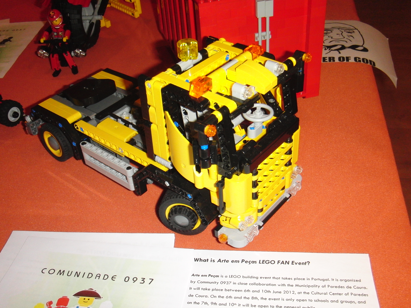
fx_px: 451
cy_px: 154
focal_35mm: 38
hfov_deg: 49.0
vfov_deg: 37.7
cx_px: 206
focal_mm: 6.66
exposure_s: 1/40
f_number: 3.9
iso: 200
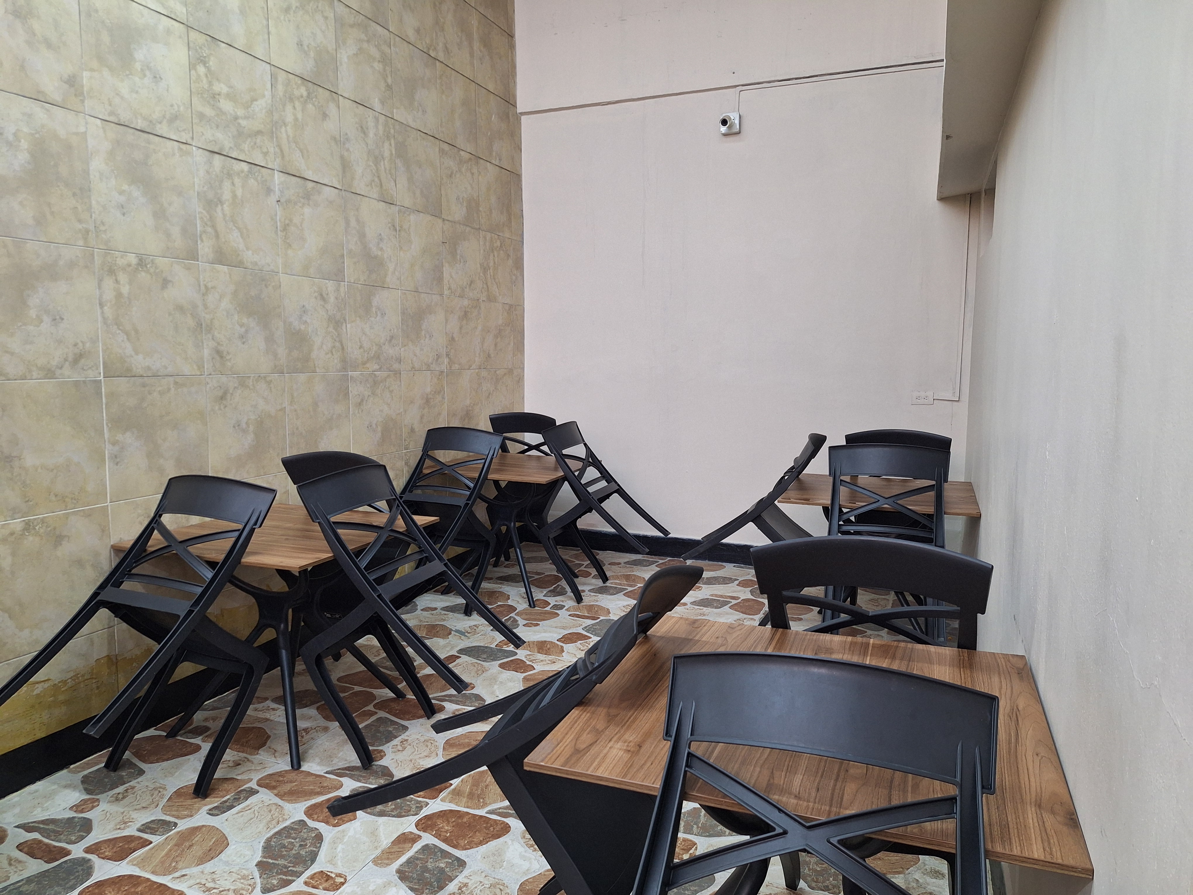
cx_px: 596
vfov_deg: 58.9
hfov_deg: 73.9
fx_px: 793
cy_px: 448
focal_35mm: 23
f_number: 1.8
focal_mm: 5.54
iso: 250
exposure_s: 1/40
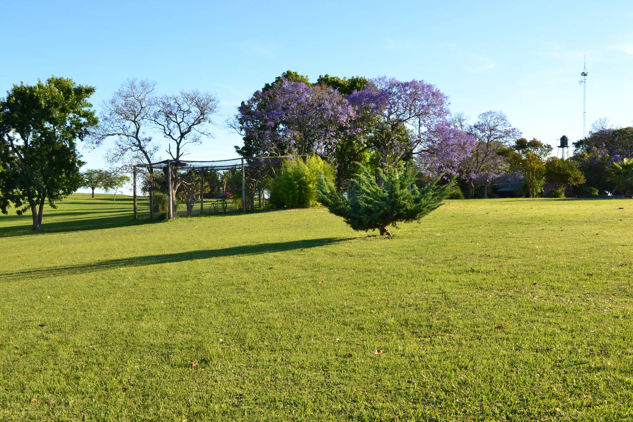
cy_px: 211
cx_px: 316
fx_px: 633
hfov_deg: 53.1
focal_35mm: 36
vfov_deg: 36.9
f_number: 10
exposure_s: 1/250
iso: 400
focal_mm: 24
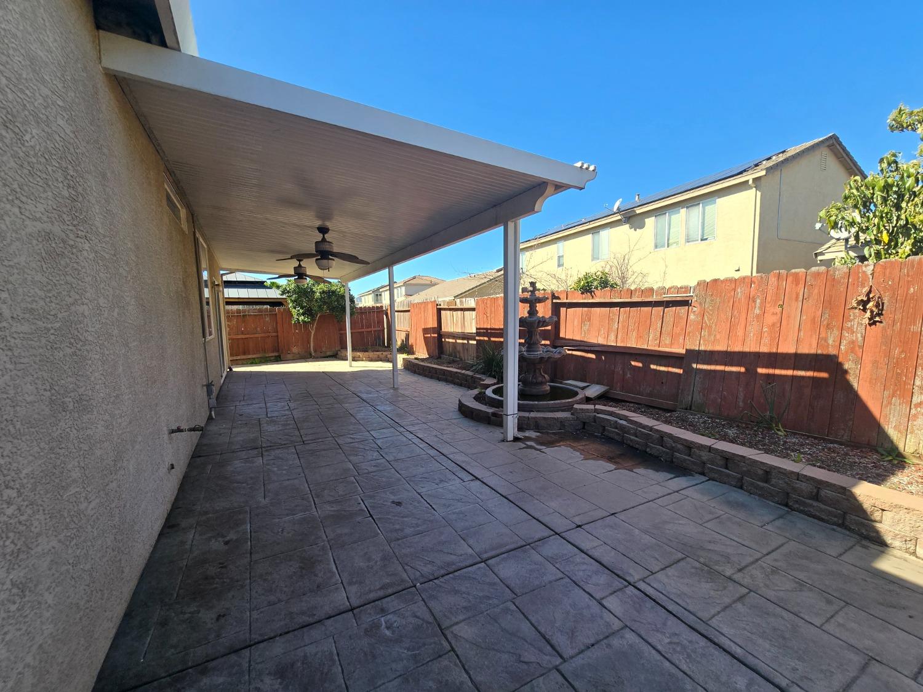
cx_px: 462
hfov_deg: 106.2
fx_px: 347
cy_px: 346
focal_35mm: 13
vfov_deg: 89.9
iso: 50
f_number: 2.2
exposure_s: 1/960
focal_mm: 2.2
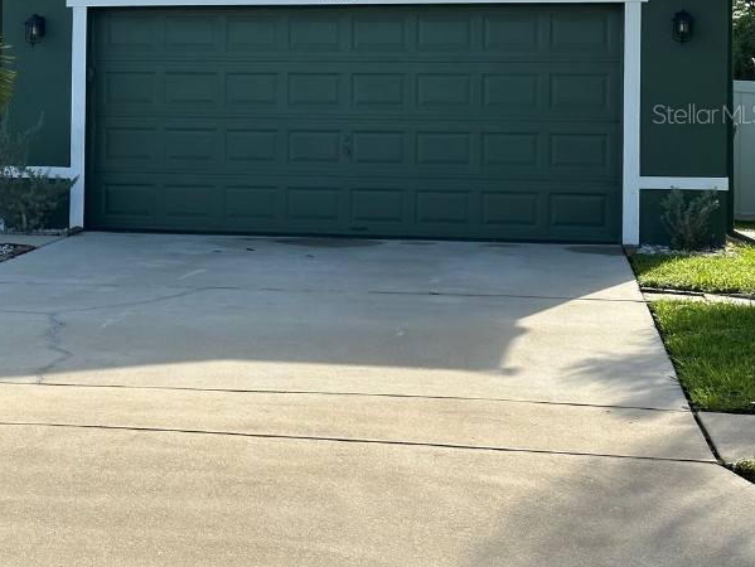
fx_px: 1790
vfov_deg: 17.9
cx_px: 126
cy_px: 113
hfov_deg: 23.4
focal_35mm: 82
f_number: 1.78
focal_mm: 6.86
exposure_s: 1/2809
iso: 64
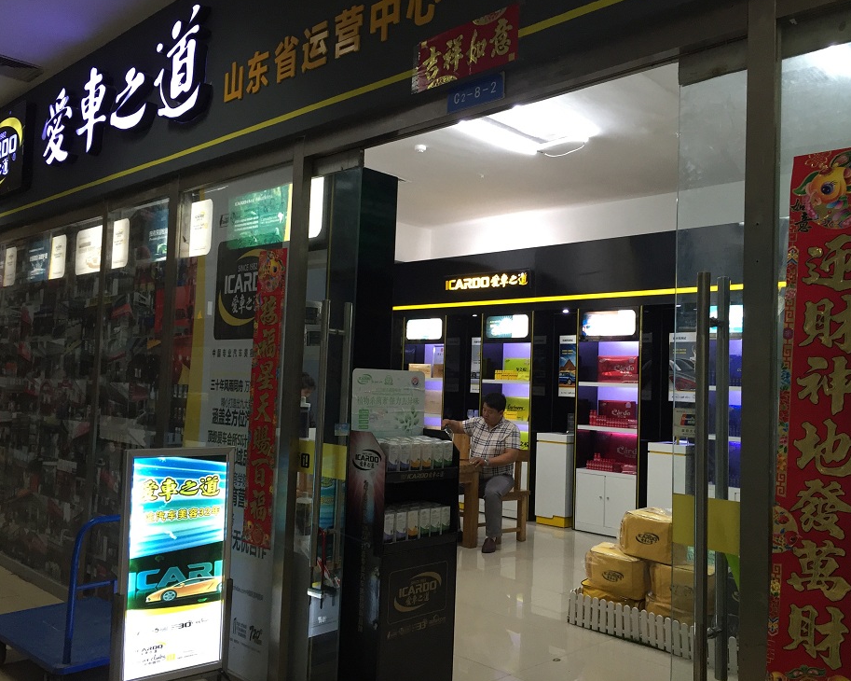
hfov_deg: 57.2
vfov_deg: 47.1
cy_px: 340
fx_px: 781
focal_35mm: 31
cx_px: 419
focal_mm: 4.15
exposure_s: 1/30
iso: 160
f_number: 2.2
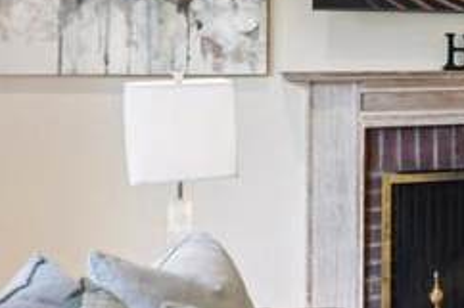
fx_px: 953
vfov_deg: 18.3
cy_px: 83
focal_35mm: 74
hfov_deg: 19.0
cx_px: 888
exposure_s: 1/10
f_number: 8
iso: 400
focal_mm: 14
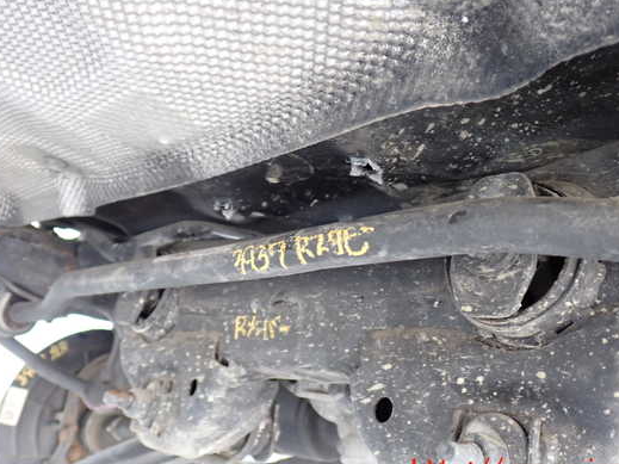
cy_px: 217
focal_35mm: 37
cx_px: 323
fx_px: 661
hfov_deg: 50.1
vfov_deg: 38.6
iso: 320
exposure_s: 1/30
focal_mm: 5.79
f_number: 2.4
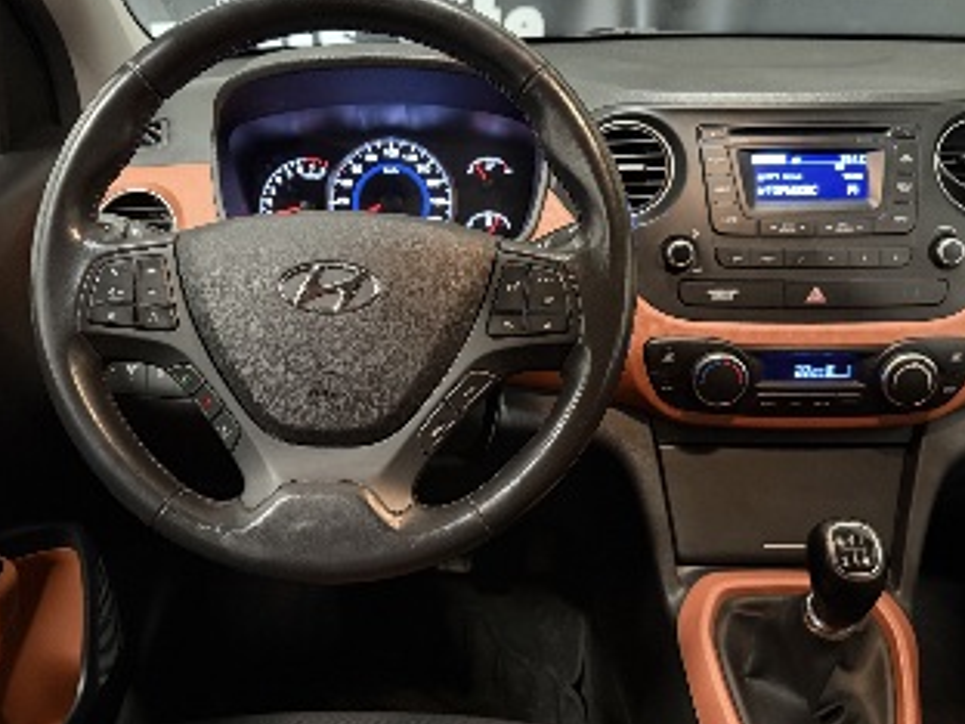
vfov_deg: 44.2
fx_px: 892
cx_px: 458
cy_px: 365
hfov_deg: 56.8
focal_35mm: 32
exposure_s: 1/25
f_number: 1.78
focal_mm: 6.76
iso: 1000
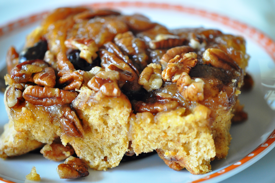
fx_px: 973
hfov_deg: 16.1
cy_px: 92
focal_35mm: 128
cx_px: 138
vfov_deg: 10.7
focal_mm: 85
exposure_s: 1/125
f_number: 4
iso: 1400
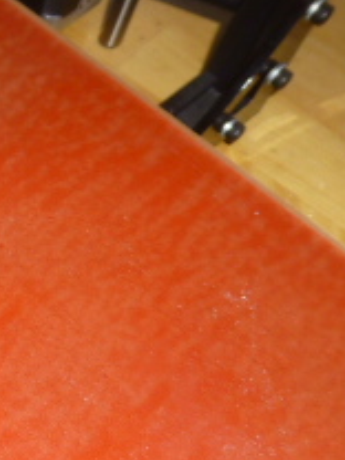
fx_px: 983
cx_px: -270
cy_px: 445
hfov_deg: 16.7
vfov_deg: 25.2
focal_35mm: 74
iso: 100
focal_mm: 4.3
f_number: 3.3
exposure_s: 1/30
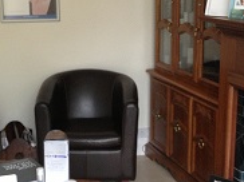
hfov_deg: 26.4
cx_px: 123
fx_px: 521
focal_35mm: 74
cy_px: 95
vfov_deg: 19.9
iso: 160
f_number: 2.4
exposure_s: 1/20
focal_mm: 4.13
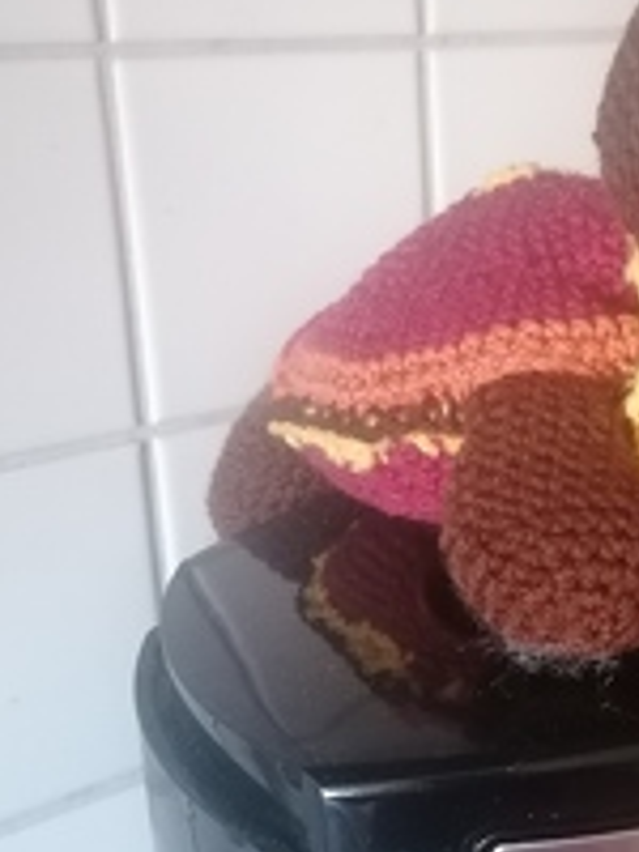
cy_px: 503
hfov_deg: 22.6
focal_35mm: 63
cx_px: 601
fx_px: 1551
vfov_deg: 30.7
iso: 1600
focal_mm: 4.75
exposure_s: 1/16.7
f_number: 1.8
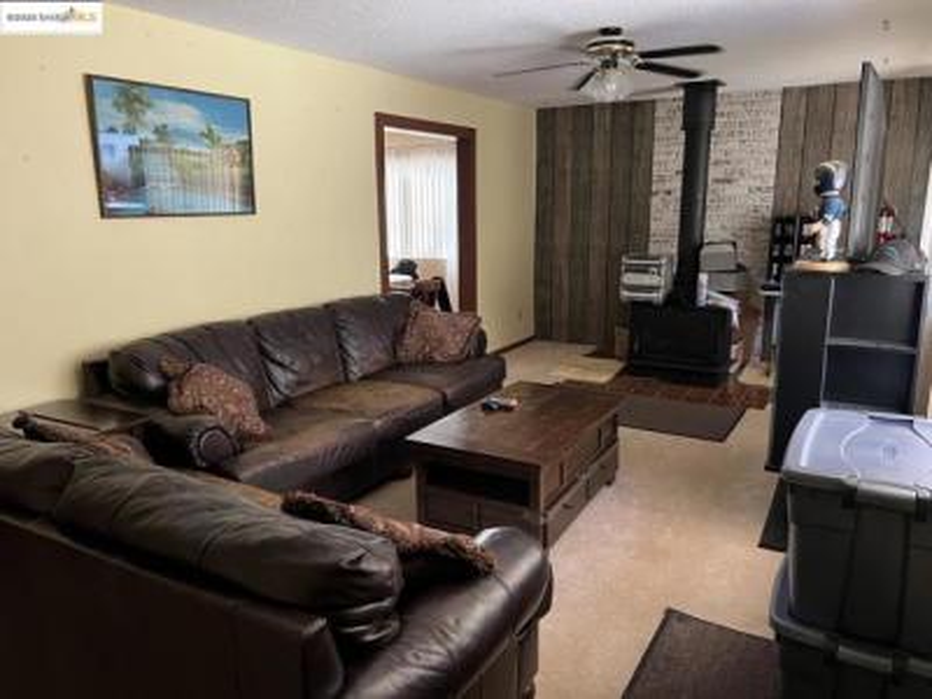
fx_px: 700
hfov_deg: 67.3
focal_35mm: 26
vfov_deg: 53.1
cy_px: 350
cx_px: 466
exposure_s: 1/53
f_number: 1.5
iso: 500
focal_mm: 5.7
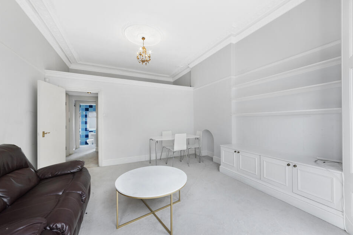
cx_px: 178
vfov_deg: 85.4
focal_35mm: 13
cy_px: 118
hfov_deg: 108.3
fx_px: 127
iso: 200
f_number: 16
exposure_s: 1/15
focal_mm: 12
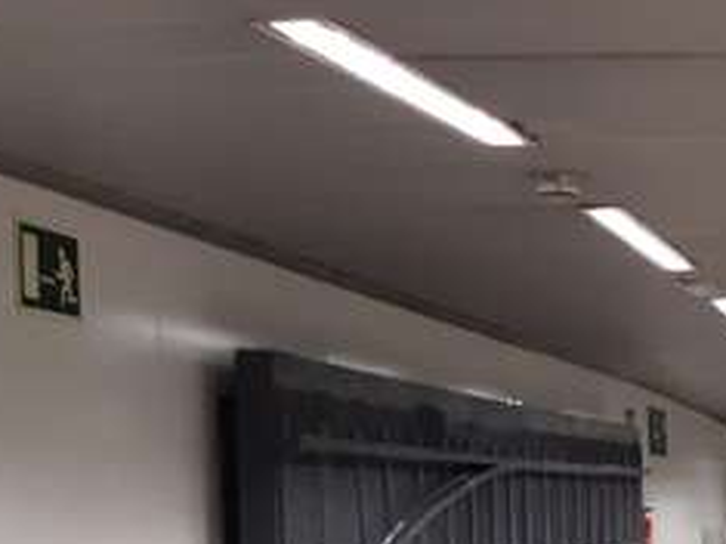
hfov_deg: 19.5
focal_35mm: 85
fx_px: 1782
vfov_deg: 16.9
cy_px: 563
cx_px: 1140
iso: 250
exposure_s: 1/50
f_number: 1.7
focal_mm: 3.92
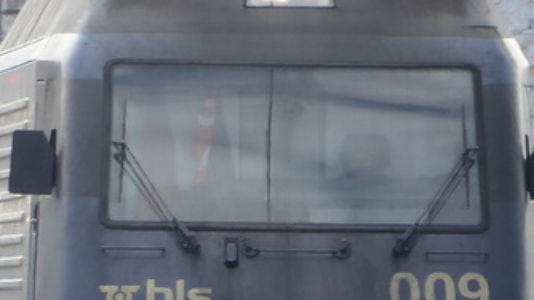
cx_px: 289
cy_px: 164
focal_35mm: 1507
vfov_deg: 0.8
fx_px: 21342
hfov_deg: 1.4
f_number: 6
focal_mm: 62.1
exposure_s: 1/100
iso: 80
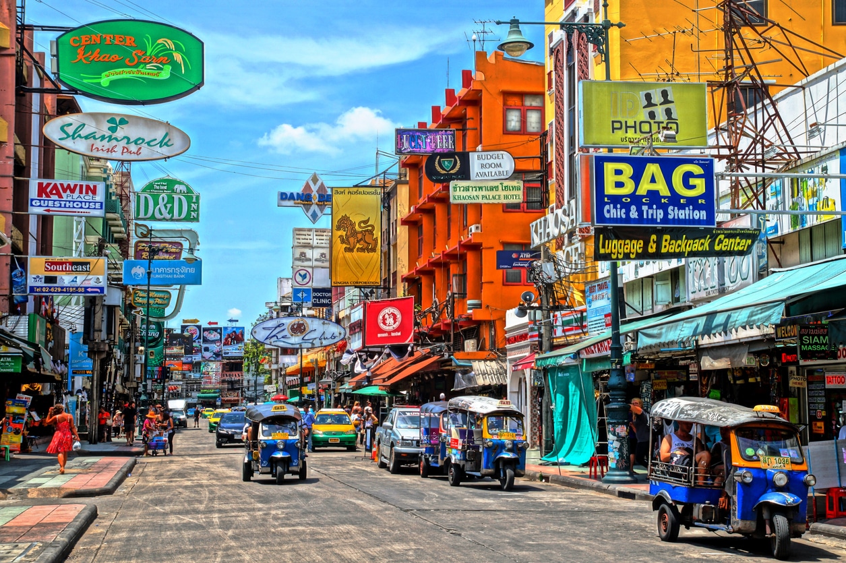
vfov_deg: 25.7
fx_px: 1233
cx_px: 423
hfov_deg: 37.9
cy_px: 282
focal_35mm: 52
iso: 100
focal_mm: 35
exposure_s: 1/200
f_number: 7.1
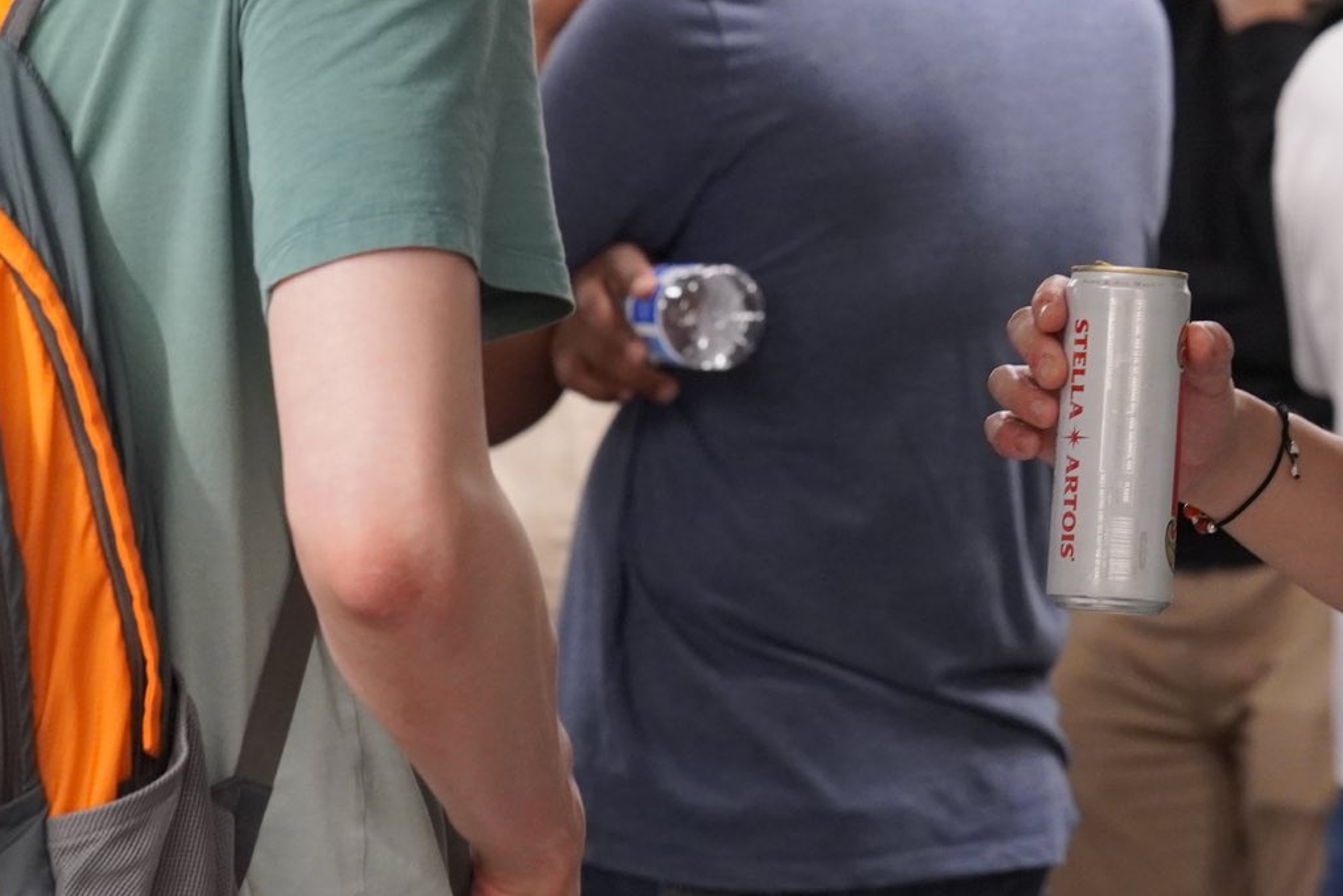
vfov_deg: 5.2
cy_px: -9
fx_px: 9893
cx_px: 1264
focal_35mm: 265
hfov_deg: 7.7
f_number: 4
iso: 1600
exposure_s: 1/160
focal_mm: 75
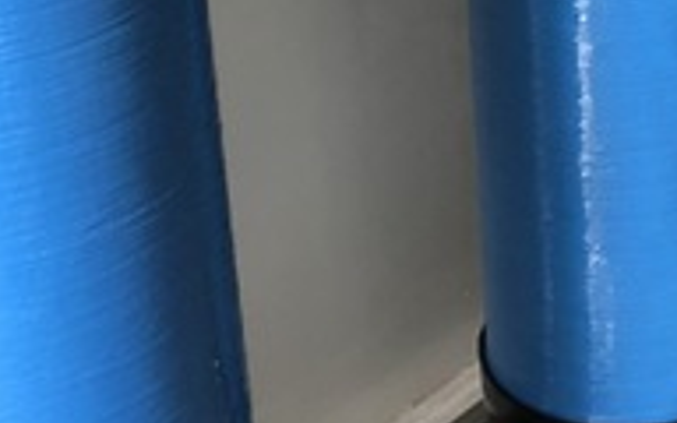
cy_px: -384
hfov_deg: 14.3
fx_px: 2491
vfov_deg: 9.2
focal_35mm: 135
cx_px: 1075
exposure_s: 1/15
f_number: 1.8
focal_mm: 3.99
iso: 50
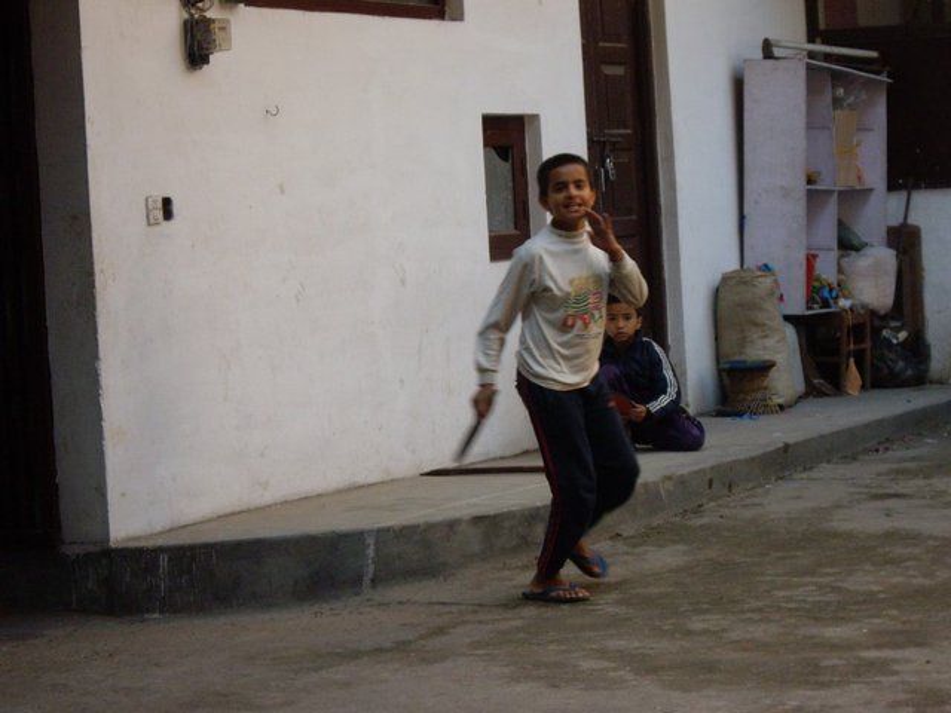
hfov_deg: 17.3
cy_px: 356
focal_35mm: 114
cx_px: 476
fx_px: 3132
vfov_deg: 13.0
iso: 200
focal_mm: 18.6
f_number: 5.2
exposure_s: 1/125
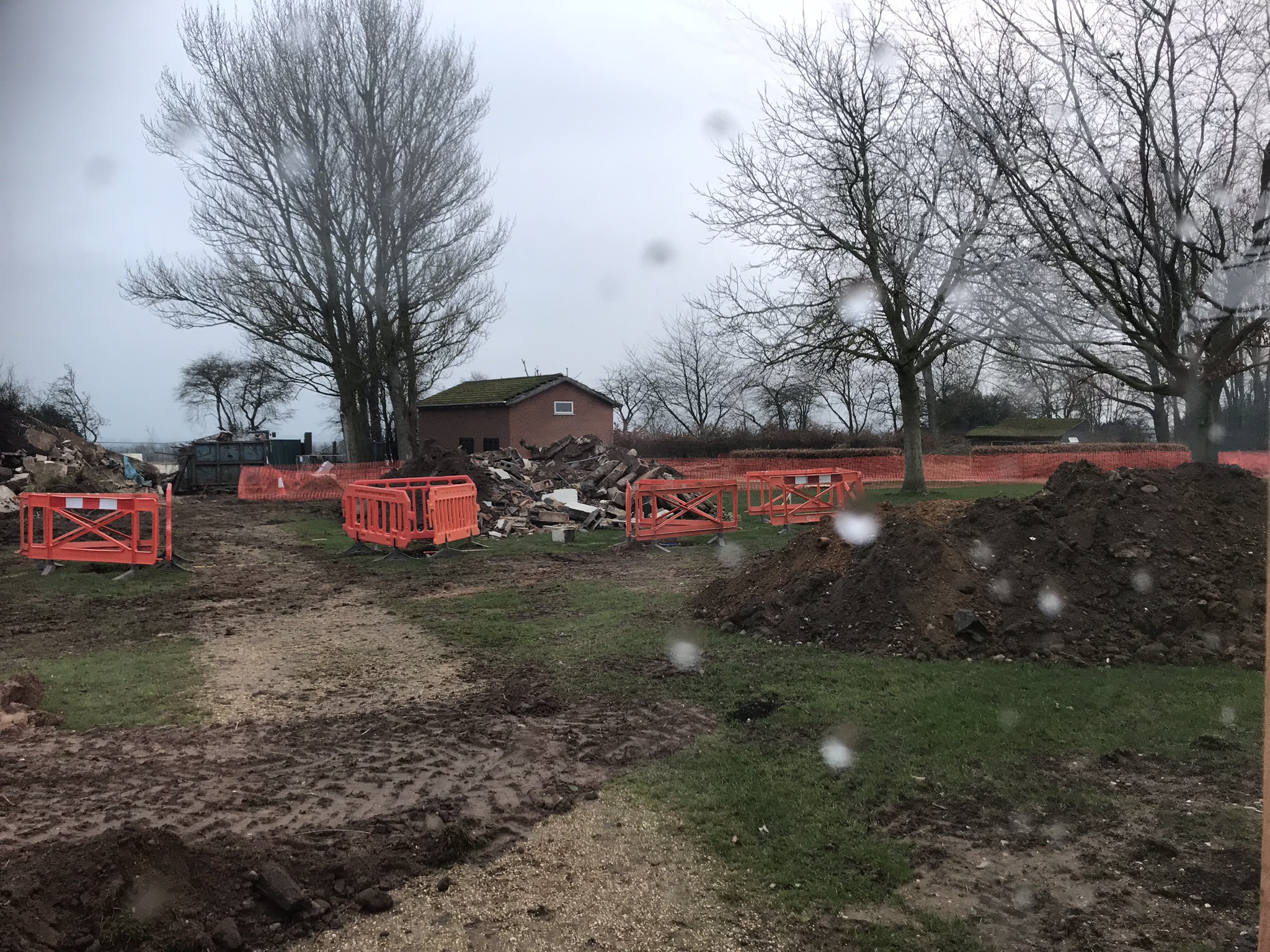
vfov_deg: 49.7
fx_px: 1027
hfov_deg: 63.4
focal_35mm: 28
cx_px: 635
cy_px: 476
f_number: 1.8
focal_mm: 3.99
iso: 40
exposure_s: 1/100
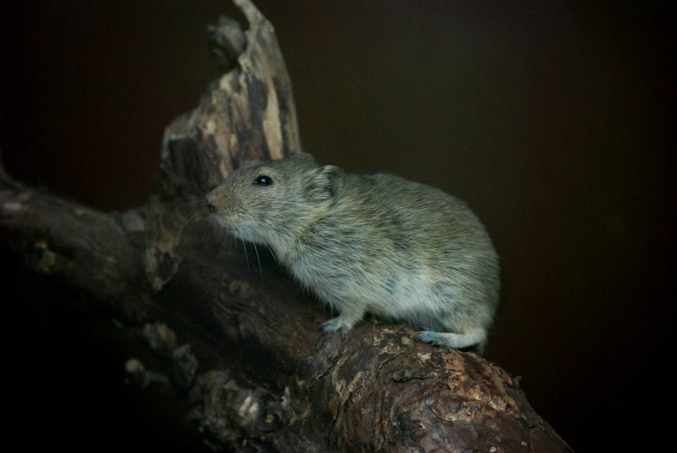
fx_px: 4236
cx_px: 338
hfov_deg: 9.1
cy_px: 226
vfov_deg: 6.1
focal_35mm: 225
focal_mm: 150
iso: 1000
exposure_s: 1/160
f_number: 4.5
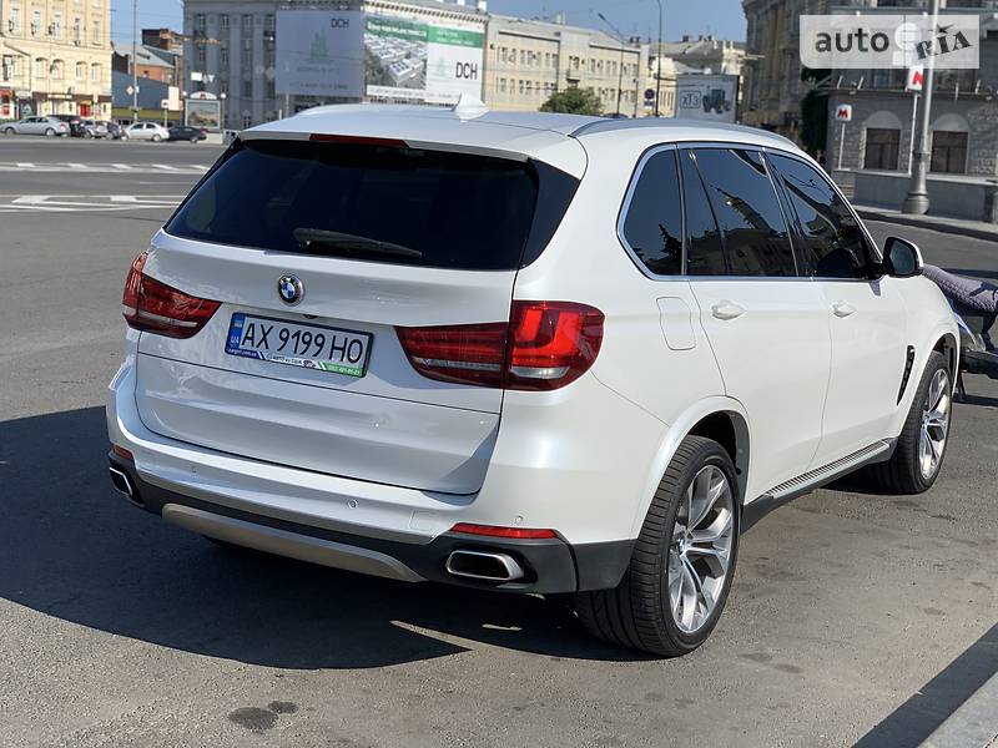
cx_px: 499
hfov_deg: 36.8
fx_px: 1499
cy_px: 374
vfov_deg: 28.0
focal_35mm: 52
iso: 16
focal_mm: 6
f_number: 2.4
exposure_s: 1/1597
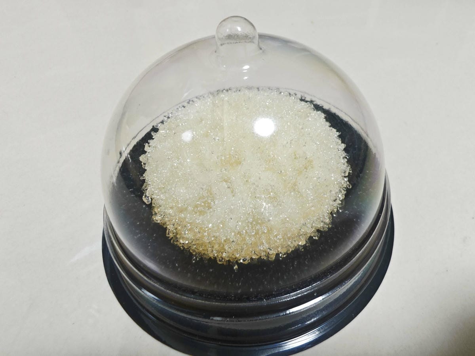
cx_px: 238
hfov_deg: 73.9
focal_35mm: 23
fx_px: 316
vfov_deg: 58.9
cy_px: 178
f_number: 1.8
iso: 160
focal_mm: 2.03
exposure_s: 1/40
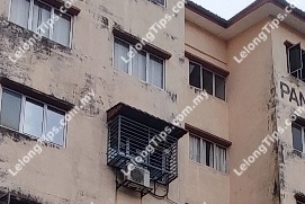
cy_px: 192
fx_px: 559
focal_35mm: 66
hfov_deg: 29.5
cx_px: 262
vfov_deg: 20.1
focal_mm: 1.65
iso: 50
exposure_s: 1/1263
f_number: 2.2
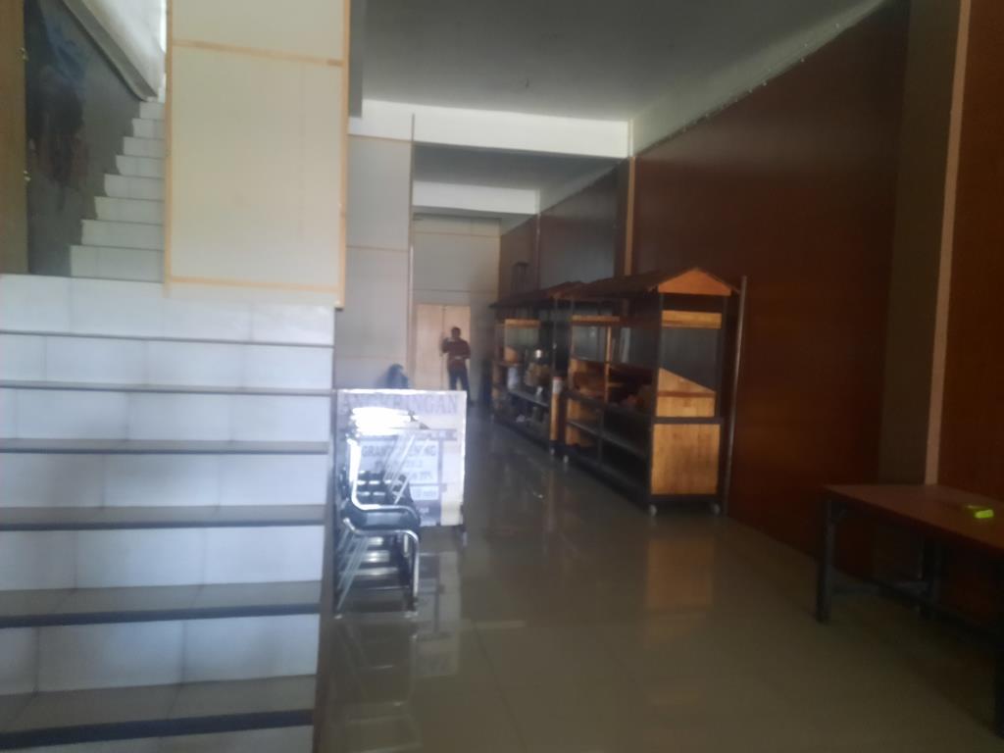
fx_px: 725
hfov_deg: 69.4
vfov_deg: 54.9
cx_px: 502
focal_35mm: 25
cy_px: 376
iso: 640
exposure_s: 1/25
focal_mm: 4.6
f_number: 2
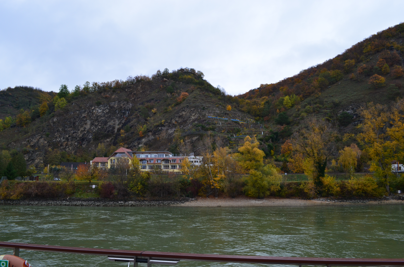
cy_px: 134
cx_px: 202
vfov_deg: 47.7
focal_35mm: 27
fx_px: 302
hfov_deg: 67.5
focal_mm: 18
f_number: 10
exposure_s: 1/50
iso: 400
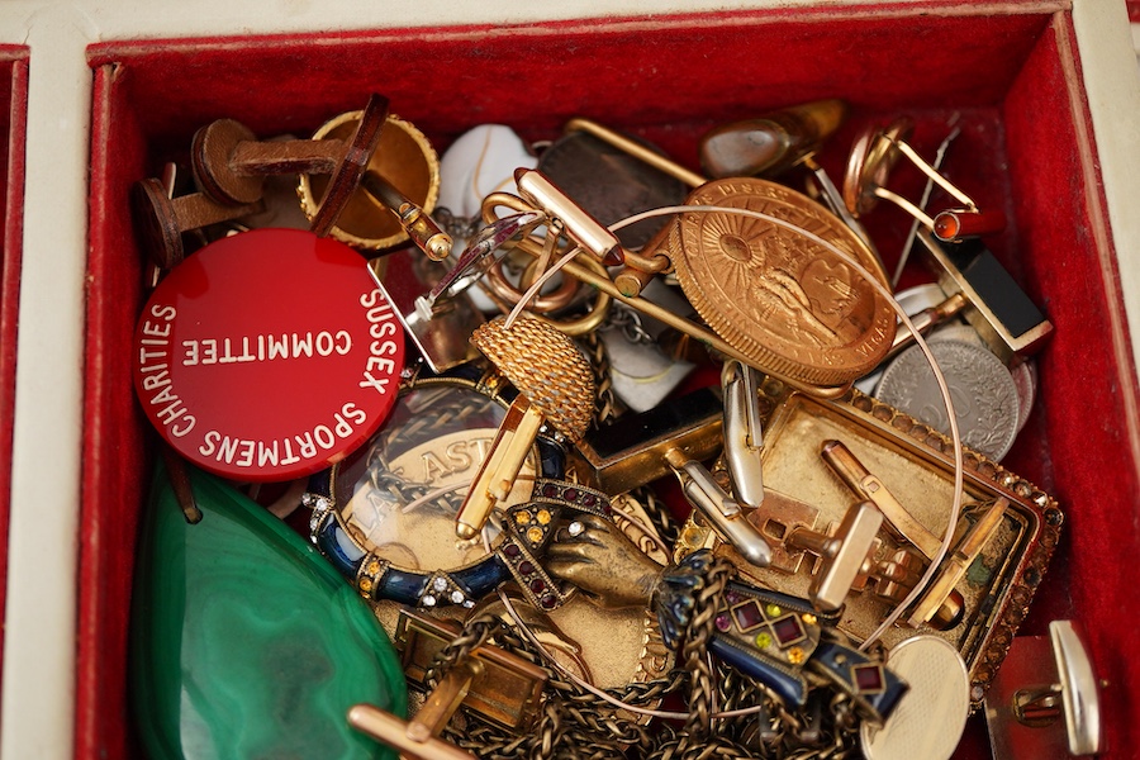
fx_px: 1425
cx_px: 570
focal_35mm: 45
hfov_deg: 43.6
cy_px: 380
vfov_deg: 29.9
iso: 800
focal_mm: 30
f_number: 3.5
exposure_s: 1/160
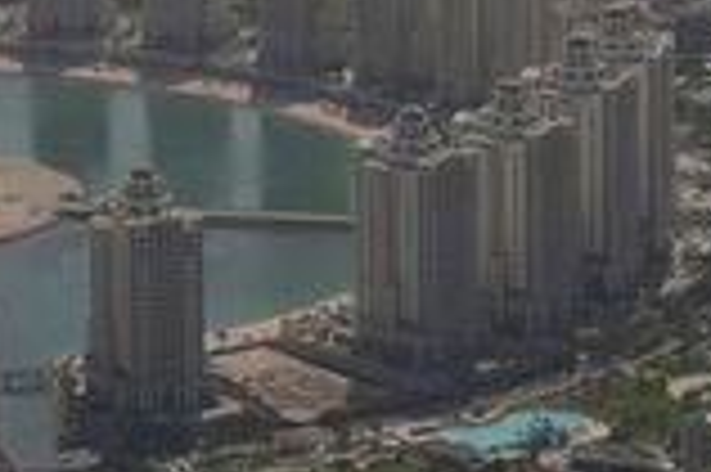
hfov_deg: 9.0
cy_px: -364
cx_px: -554
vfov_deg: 6.1
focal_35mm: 220
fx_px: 4340
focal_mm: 29
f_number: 5.6
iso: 400
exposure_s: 1/4000
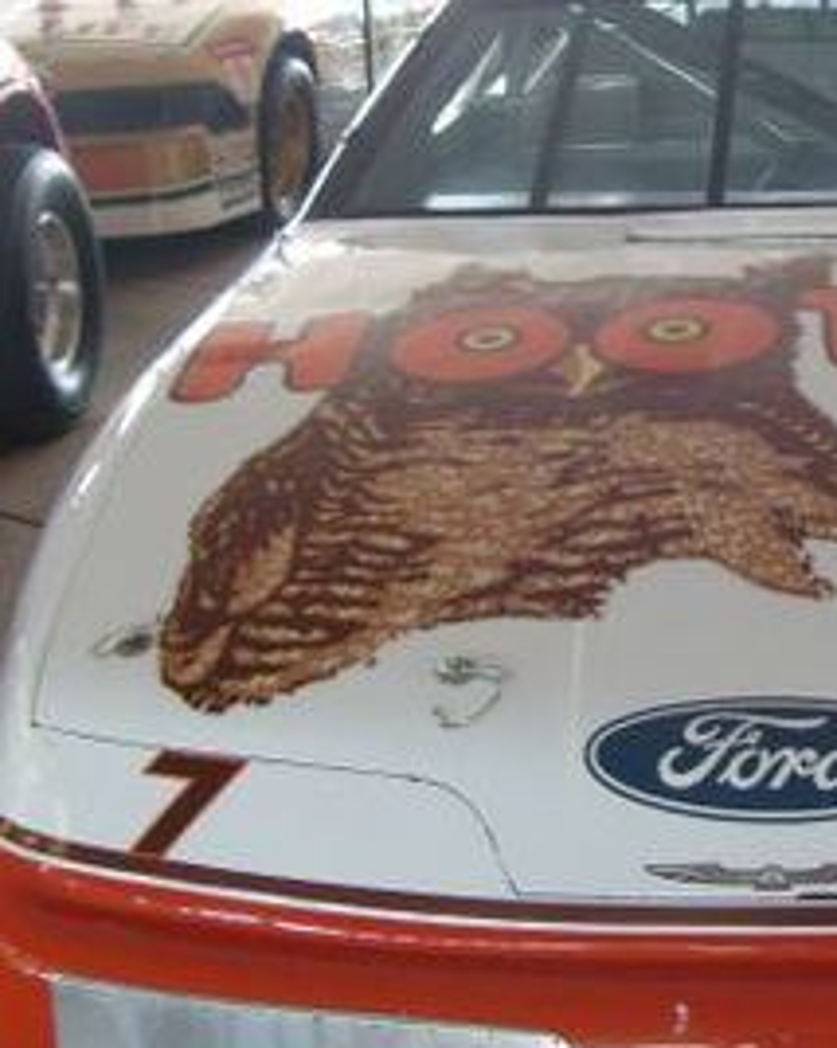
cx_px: 729
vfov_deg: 27.9
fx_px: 2108
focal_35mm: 68
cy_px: 528
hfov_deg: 22.0
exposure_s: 1/45
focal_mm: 5.8
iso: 80
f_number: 2.8
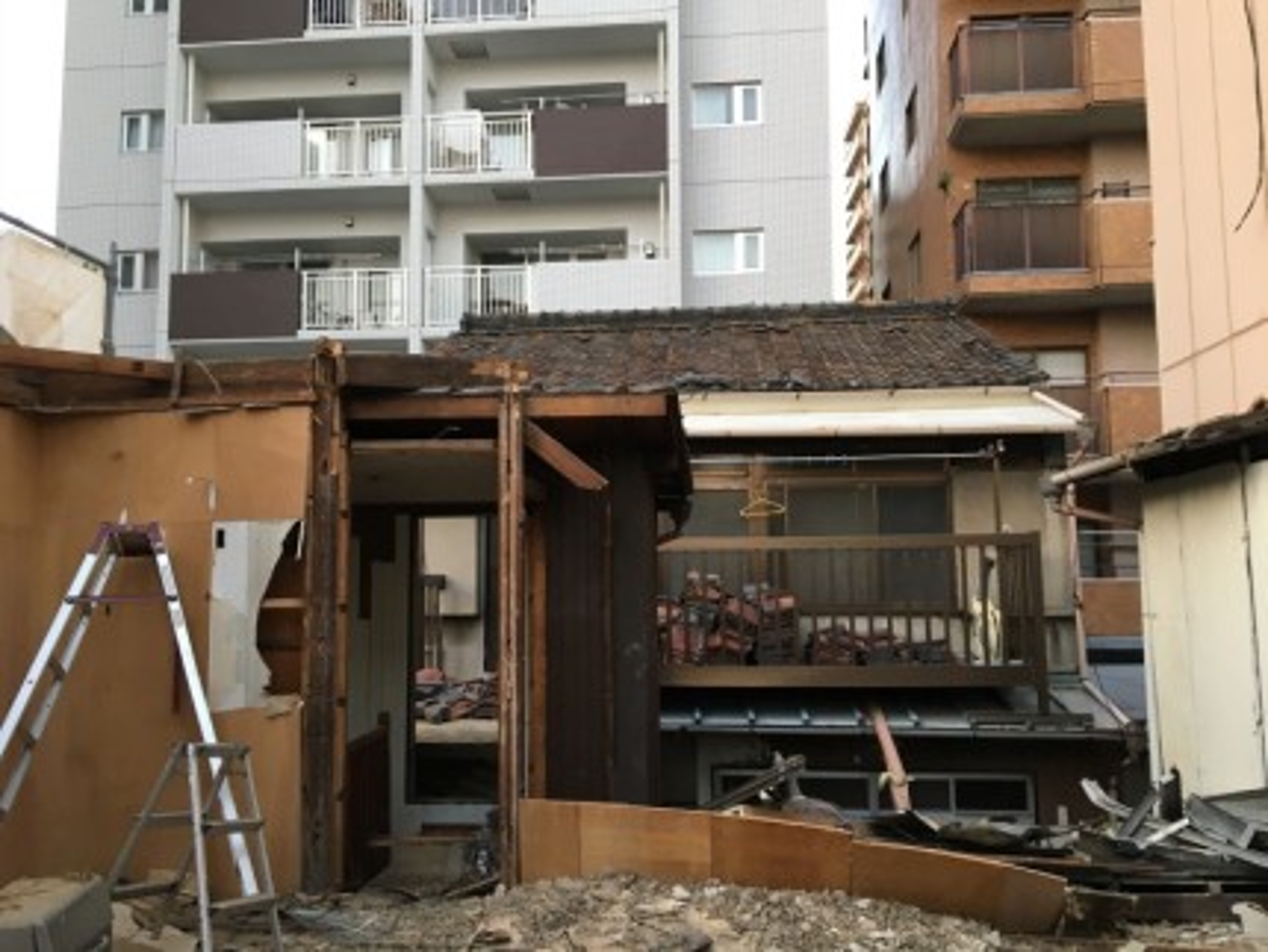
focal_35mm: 29
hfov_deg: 61.6
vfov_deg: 48.3
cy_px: 476
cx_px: 634
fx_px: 1063
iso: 64
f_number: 2.2
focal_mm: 4.15
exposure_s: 1/30
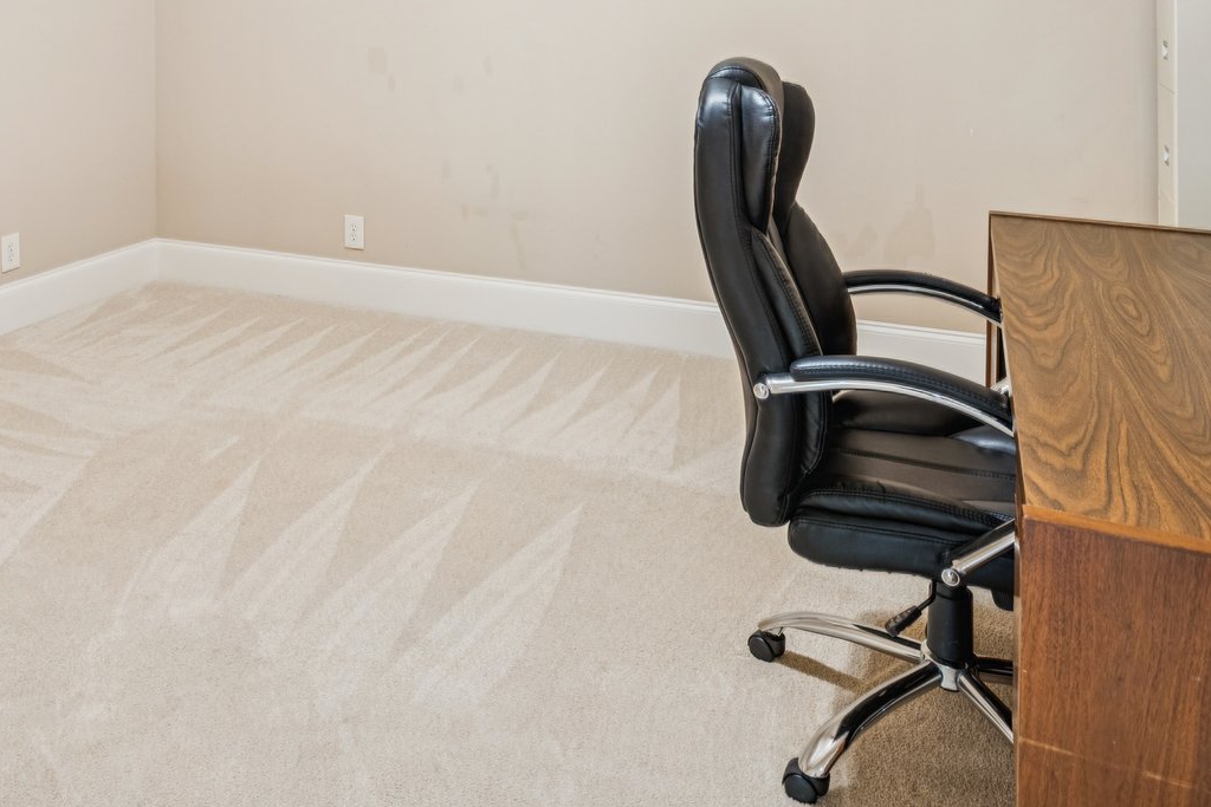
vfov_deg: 37.0
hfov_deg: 57.5
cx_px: 413
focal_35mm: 32
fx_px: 1077
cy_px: 8
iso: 400
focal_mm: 16
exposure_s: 1/5
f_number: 5.6
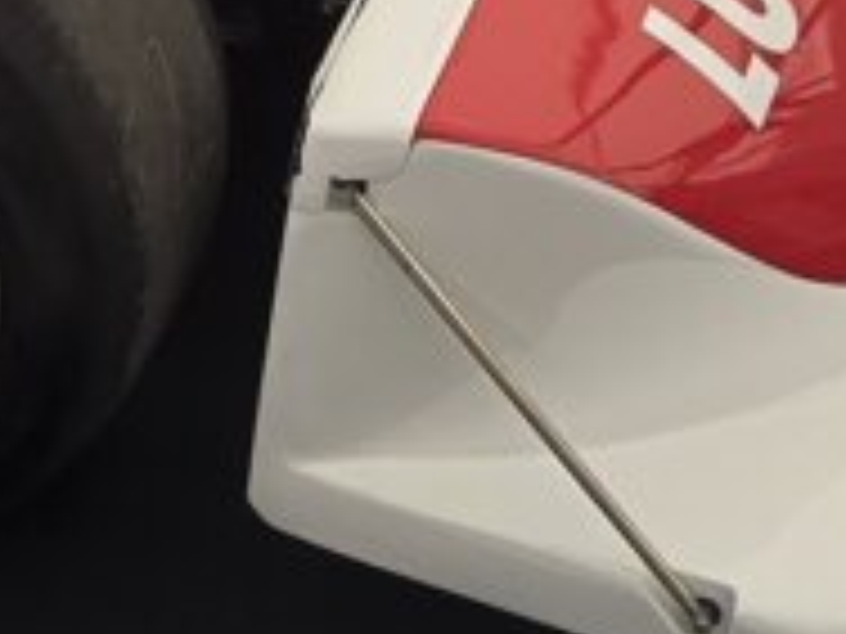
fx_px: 2371
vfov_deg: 14.0
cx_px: -198
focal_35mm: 97
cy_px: -409
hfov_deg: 19.0
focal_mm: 2.2
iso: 50
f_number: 2.2
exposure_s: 1/290
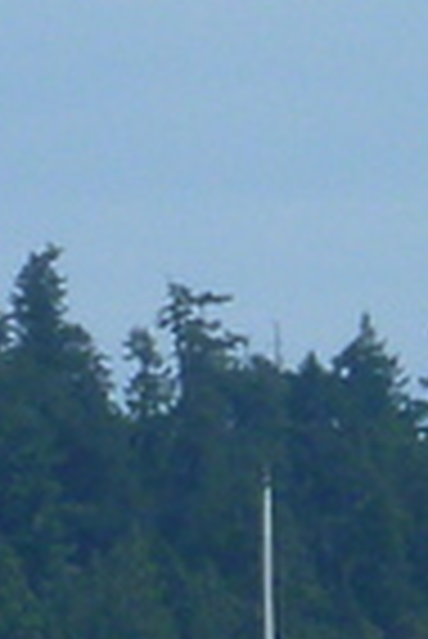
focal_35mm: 1642
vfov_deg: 1.3
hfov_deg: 0.8
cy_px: 688
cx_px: 149
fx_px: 29209
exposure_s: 1/320
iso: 80
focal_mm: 31.4
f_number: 5.8
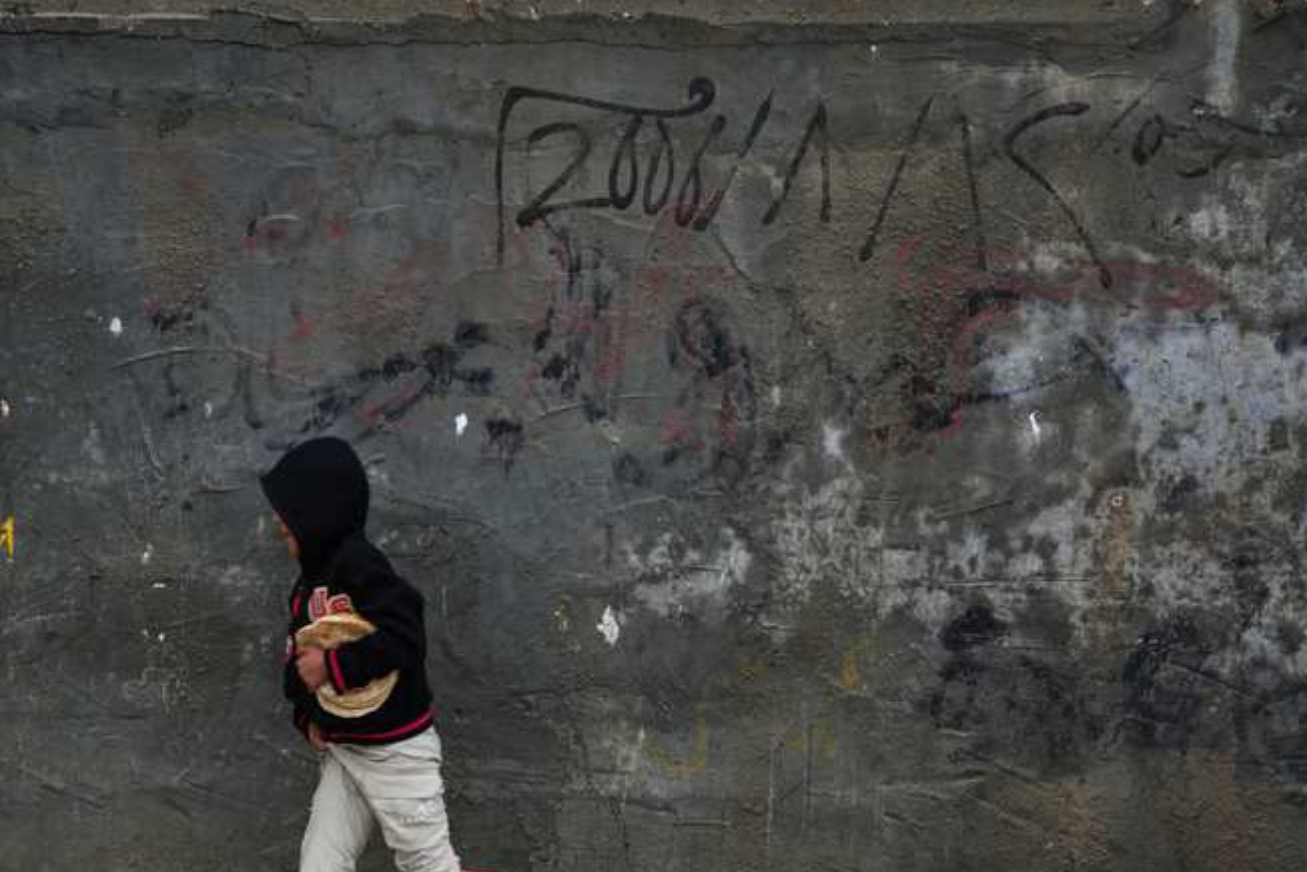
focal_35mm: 110
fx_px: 3994
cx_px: 513
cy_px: 665
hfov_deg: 18.6
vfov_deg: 12.4
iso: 100
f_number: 2.8
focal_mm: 70
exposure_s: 1/400
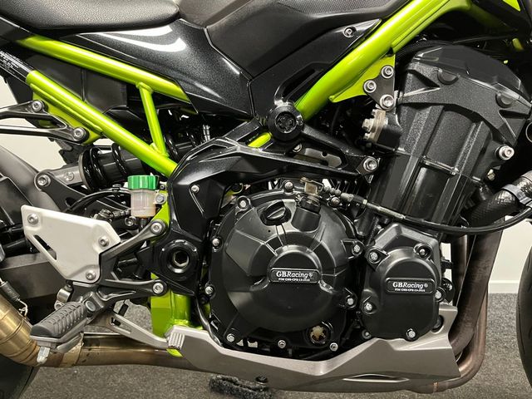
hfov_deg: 67.3
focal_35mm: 26
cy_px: 200
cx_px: 266
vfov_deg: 53.1
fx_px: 400
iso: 500
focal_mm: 5.1
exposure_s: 1/33
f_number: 1.6
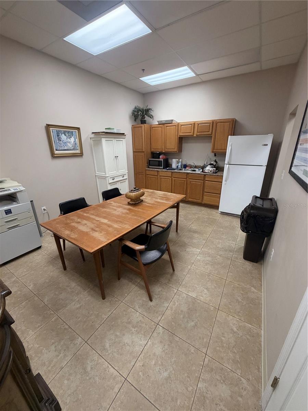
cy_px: 206
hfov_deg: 85.7
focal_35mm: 14
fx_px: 166
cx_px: 154
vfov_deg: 102.1
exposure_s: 1/120
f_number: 2.2
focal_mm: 2.22
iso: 250
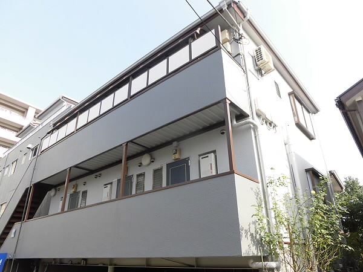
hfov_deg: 71.6
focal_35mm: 24
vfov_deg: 56.8
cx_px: 182
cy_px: 136
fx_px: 252
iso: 100
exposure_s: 1/640
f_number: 3.1
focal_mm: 4.3
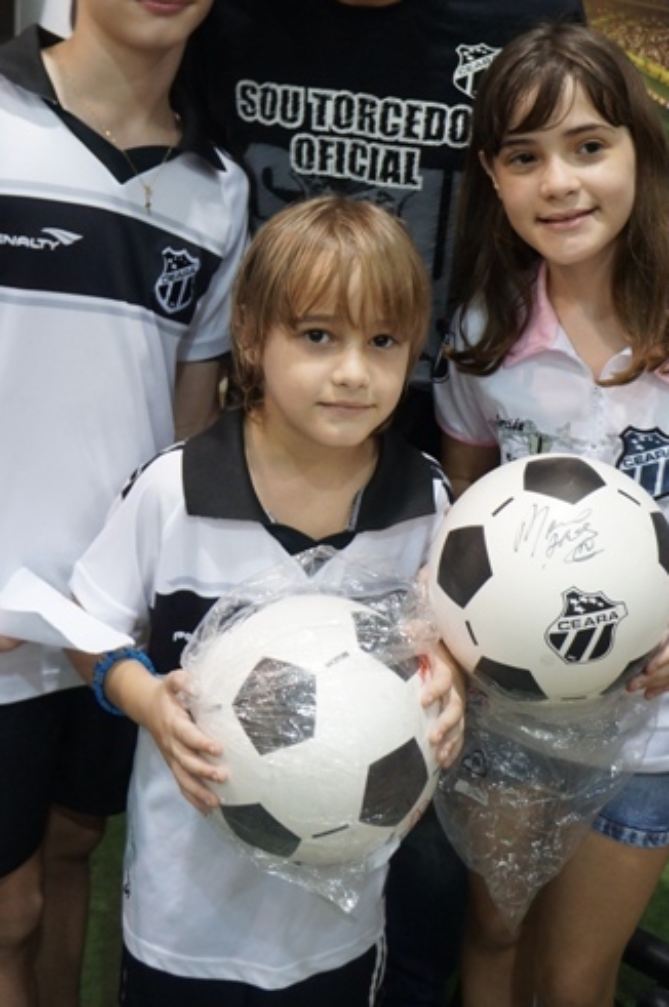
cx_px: 376
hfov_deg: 30.4
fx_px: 1230
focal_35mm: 44
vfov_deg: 43.5
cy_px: 287
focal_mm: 18
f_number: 4
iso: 640
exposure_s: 1/60
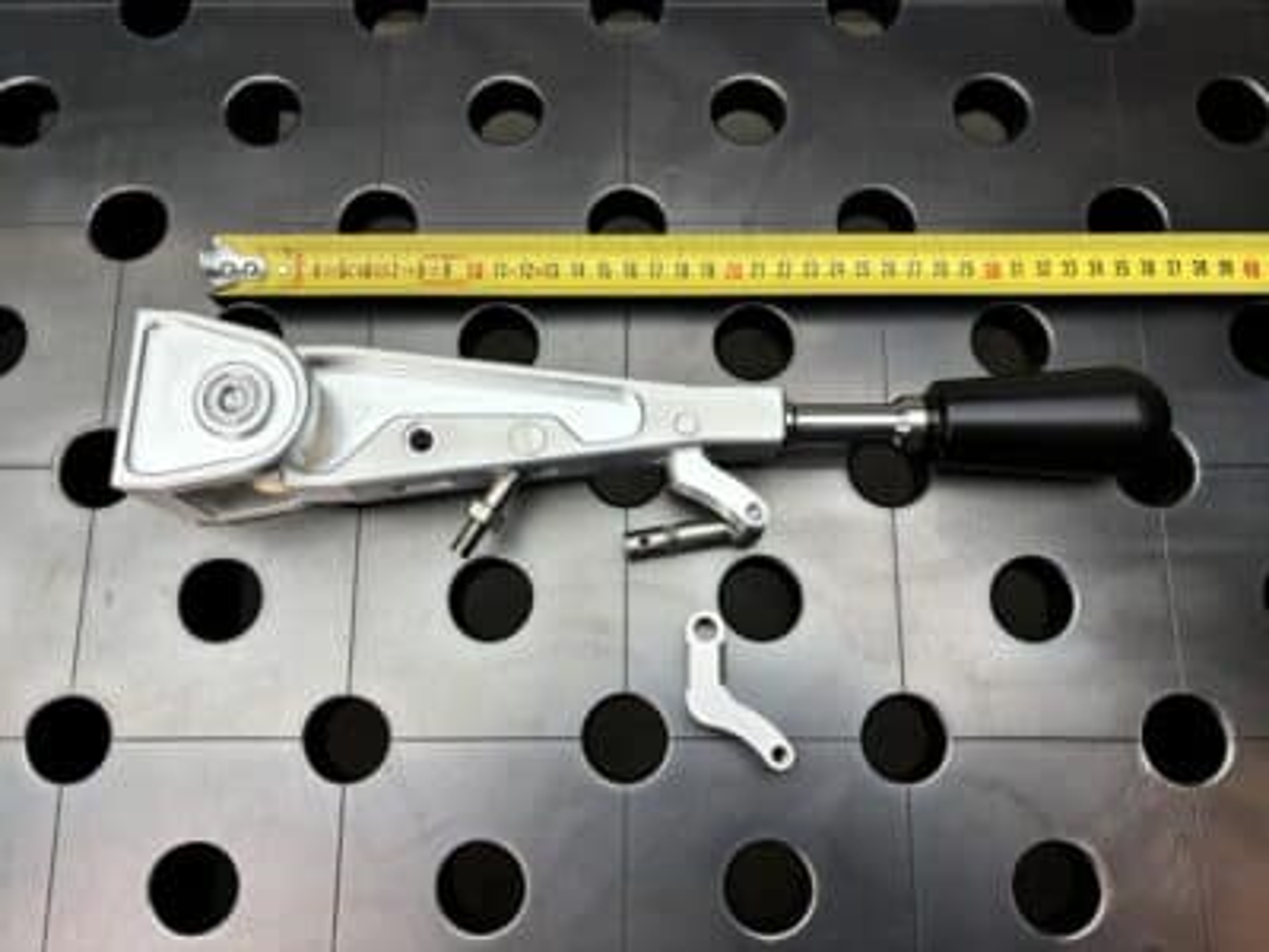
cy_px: 476
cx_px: 634
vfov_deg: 53.1
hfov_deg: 67.3
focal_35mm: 26
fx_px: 953
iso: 40
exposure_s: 1/100
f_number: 1.6
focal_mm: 5.96
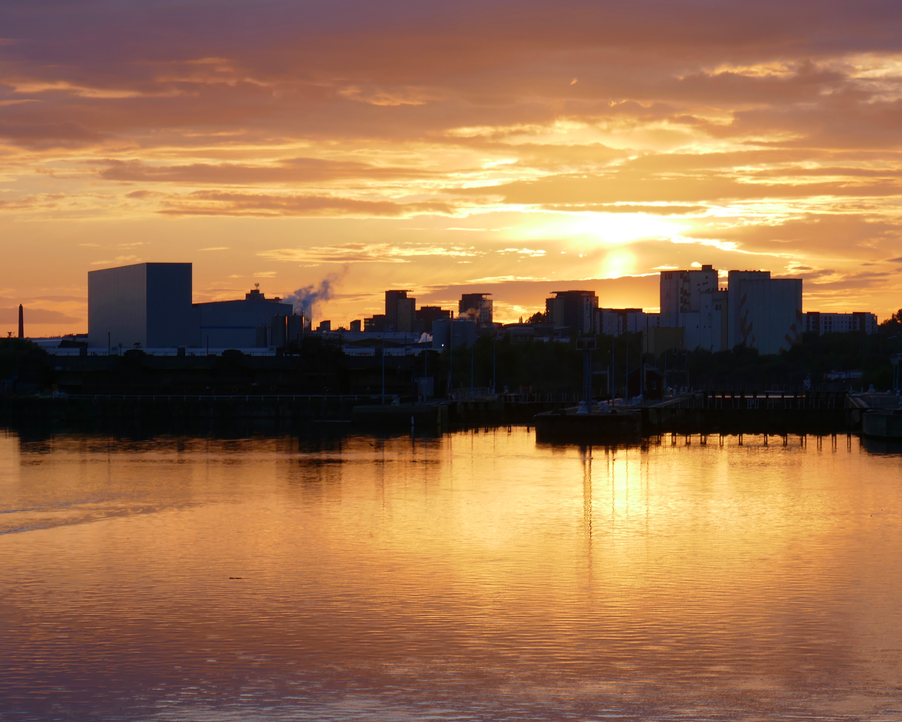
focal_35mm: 132
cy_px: 408
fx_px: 3524
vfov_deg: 11.7
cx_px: 335
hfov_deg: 14.6
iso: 125
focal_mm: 34.6
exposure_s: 1/250
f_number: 5.1
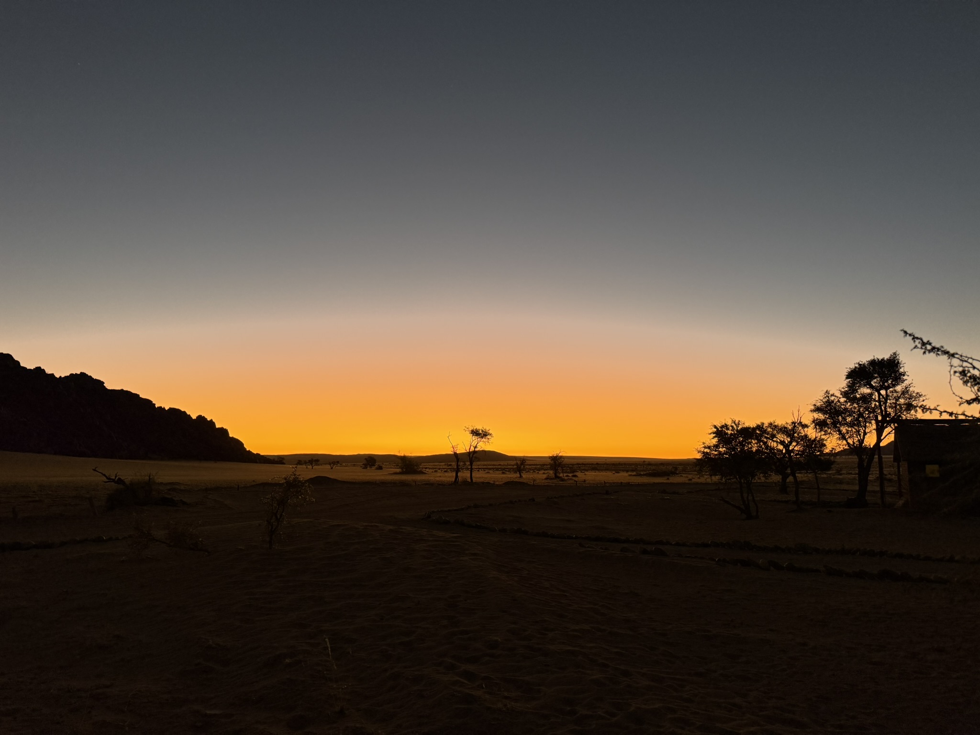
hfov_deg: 71.6
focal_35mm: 24
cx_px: 490
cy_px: 368
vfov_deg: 56.8
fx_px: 679
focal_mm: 6.76
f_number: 1.78
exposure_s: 1/60
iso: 250
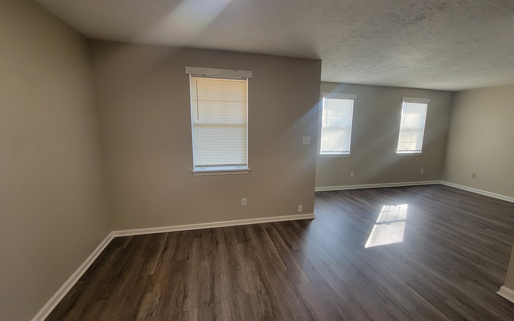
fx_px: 210
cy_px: 163
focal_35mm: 15
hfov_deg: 101.4
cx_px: 268
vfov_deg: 74.8
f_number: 2.2
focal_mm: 2.2
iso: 160
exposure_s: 1/60
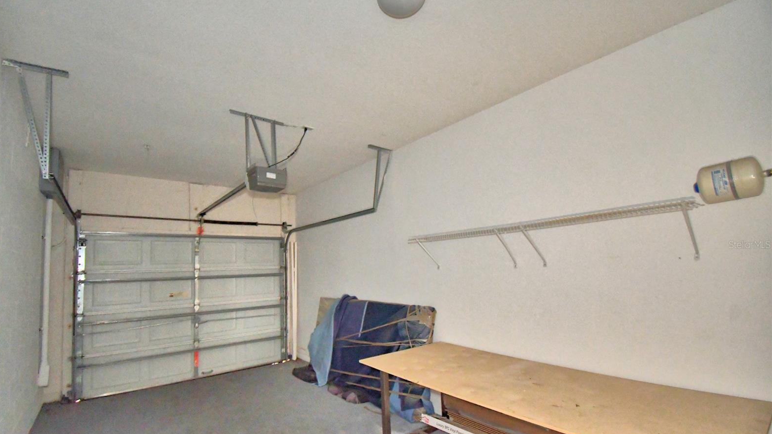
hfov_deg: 99.4
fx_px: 328
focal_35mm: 16
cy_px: 244
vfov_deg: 66.8
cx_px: 379
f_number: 4.5
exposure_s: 1/30
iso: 3200
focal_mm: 10
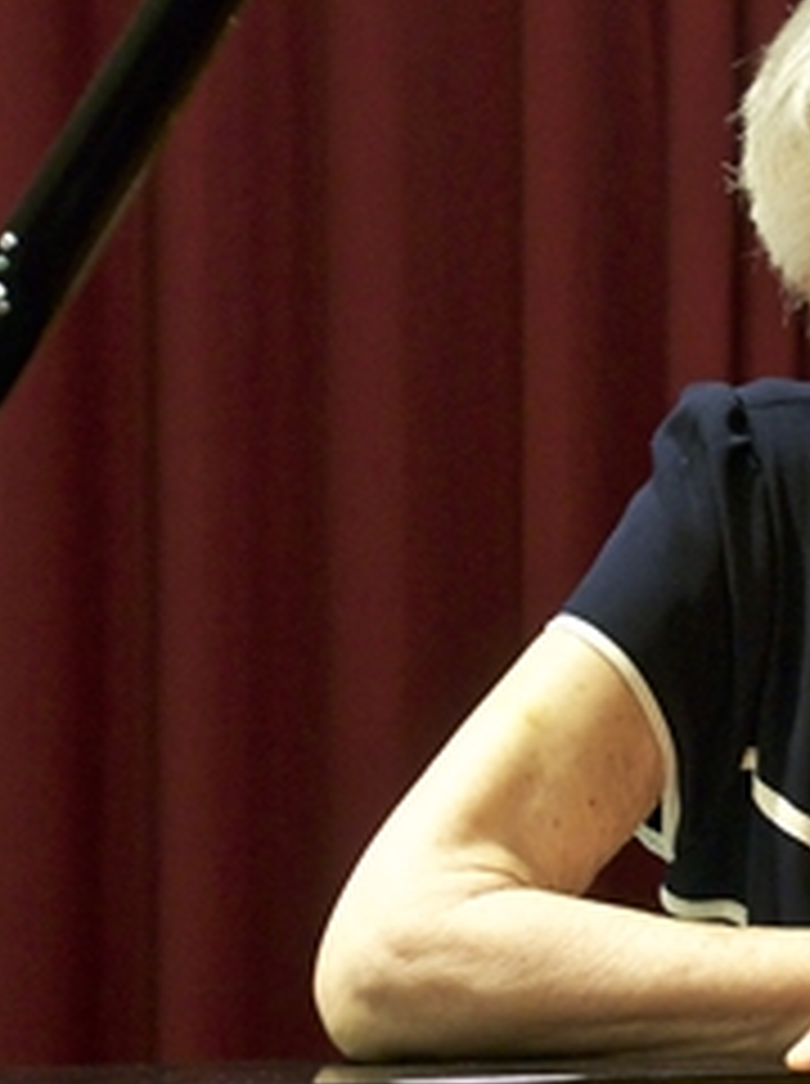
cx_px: 1030
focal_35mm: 156
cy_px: 632
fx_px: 4880
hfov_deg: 9.3
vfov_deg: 12.7
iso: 800
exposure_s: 1/25
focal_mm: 44
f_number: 5
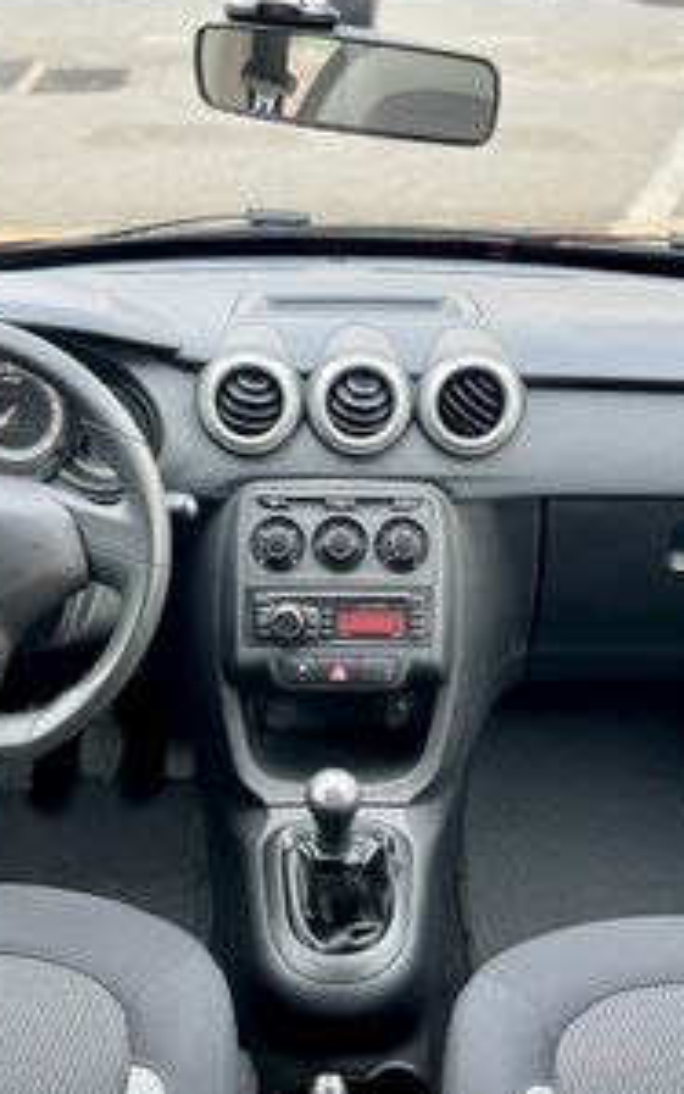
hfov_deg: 32.0
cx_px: 337
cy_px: 626
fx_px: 1192
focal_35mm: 40
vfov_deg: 49.1
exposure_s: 1/60
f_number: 1.78
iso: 500
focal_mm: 6.76
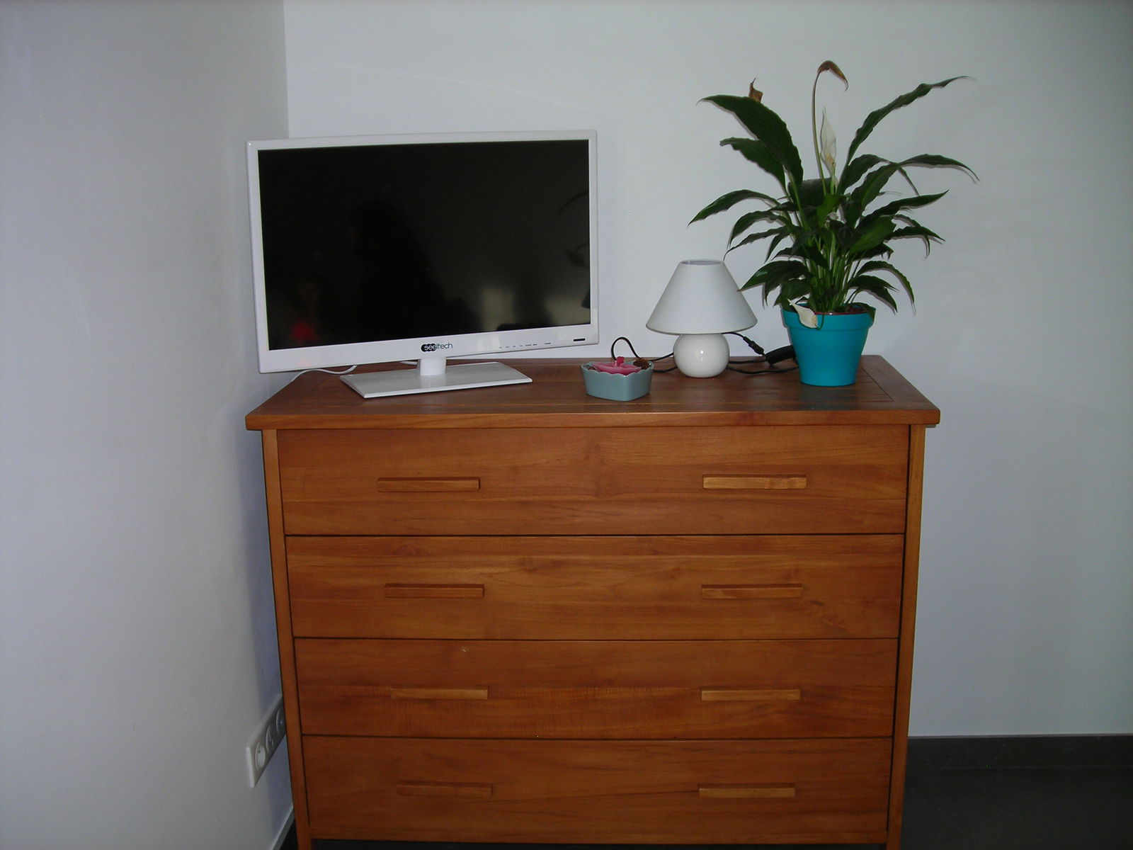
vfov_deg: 37.7
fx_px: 1244
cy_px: 425
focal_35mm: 38
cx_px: 566
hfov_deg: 49.0
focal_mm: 6.3
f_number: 3.2
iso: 54
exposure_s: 1/60.1
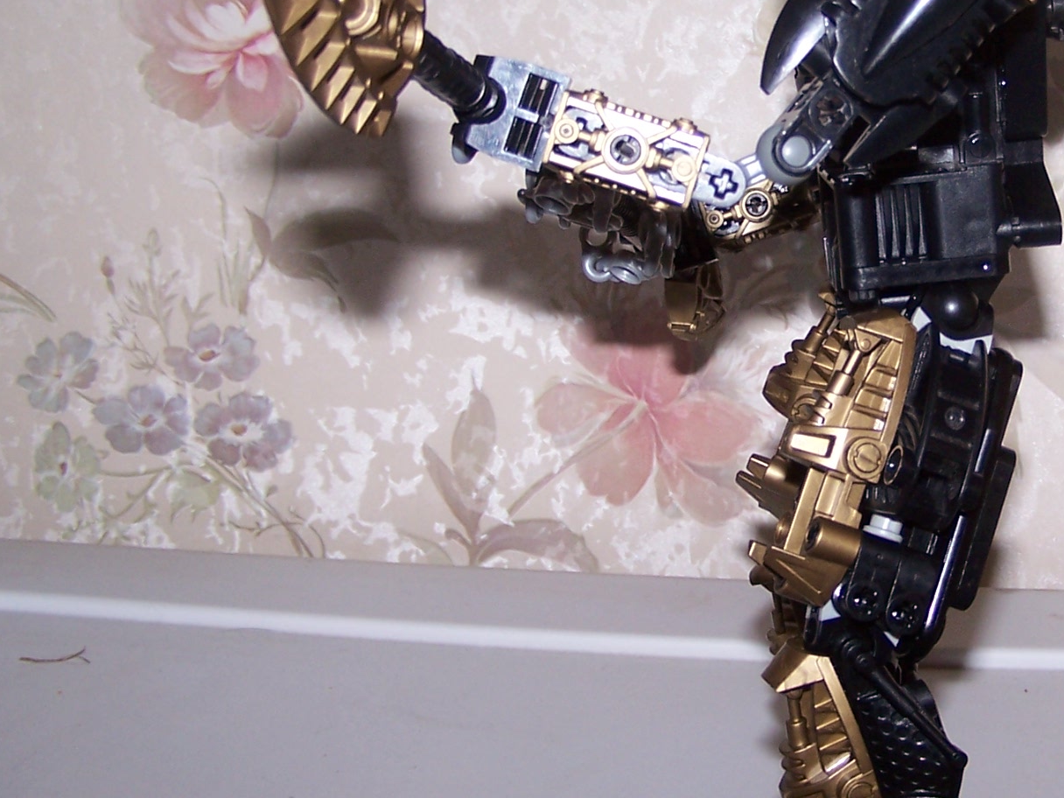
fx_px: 2213
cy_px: 280
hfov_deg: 26.4
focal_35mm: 72
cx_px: 877
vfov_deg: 20.4
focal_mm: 6.3
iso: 80
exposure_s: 1/60
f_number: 2.8
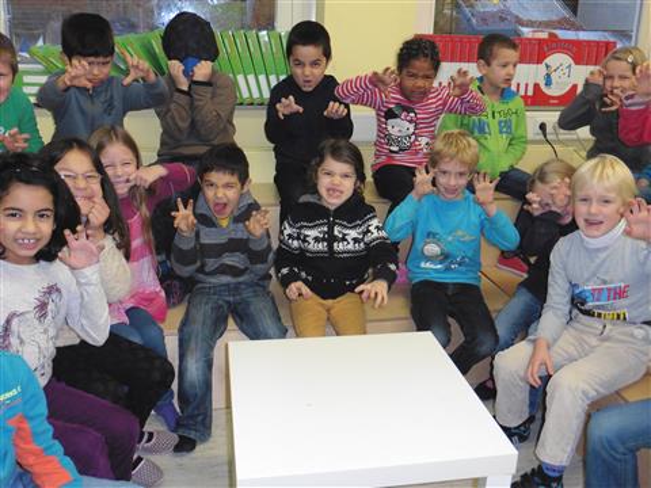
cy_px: 244
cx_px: 326
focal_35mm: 34
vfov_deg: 41.8
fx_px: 639
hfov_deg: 54.0
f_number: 3.7
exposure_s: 1/100
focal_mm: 6.1
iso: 500
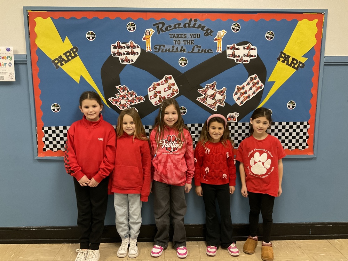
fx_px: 292
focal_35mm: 29
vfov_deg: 48.2
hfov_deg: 61.7
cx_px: 174
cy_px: 130
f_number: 1.8
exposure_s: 1/60
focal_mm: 3
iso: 160
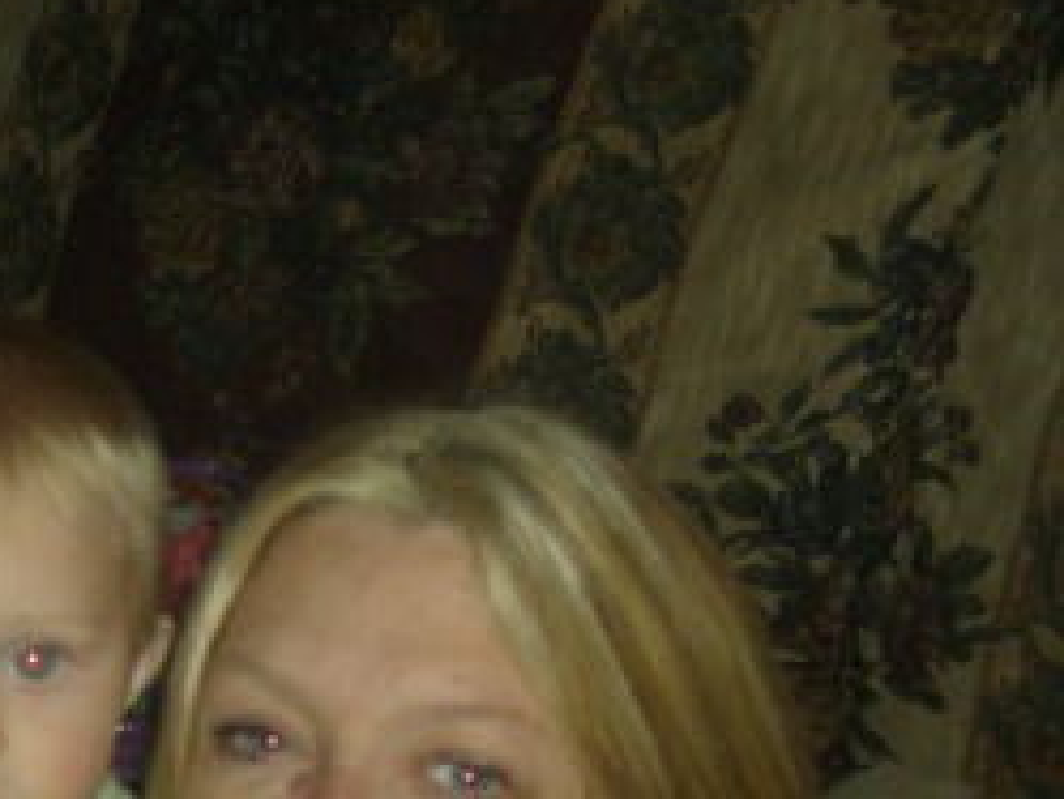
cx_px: 115
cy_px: 660
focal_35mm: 126
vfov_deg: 11.7
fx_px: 3875
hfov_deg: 15.5
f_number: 3.7
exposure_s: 1/91.3
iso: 200
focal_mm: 11.6
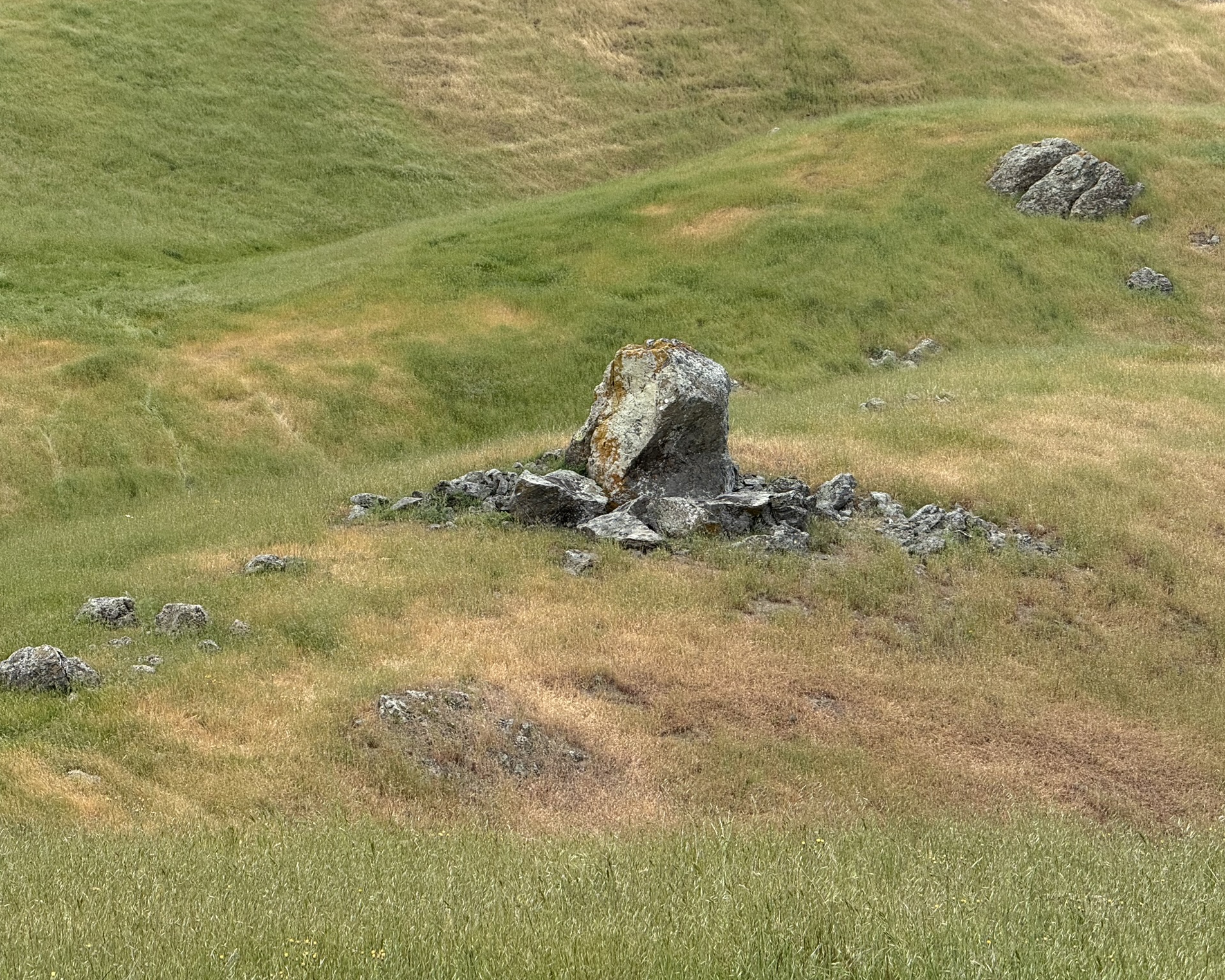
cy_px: 491
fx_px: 4568
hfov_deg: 15.3
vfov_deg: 12.2
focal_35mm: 126
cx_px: 647
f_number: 2.8
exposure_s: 1/802
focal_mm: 15.66
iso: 50
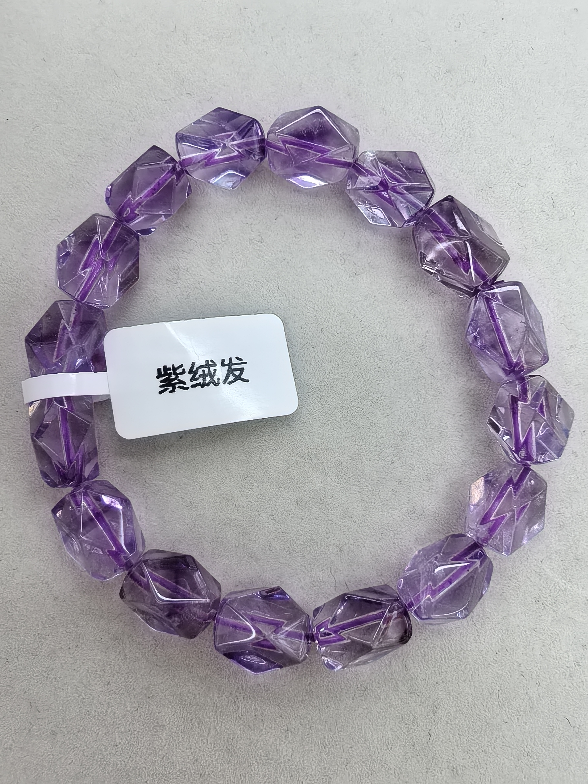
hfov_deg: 51.4
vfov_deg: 65.3
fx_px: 612
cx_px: 294
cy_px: 392
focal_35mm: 27
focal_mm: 1.68
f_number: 2.2
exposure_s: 1/100
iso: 64
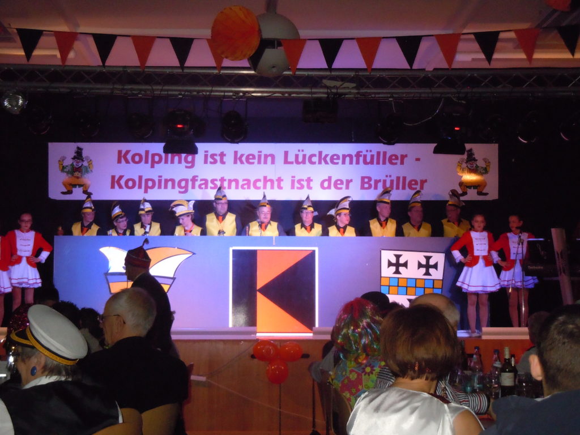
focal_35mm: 77
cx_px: 290
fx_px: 1290
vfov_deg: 19.1
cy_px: 218
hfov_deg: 25.3
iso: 800
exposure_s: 1/40
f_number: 4.3
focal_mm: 13.9
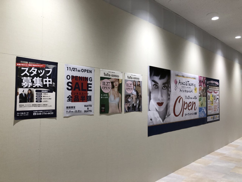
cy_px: 91
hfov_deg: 63.4
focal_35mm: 28
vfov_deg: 49.7
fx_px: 196
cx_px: 121
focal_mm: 3.99
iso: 32
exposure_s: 1/25
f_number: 1.8
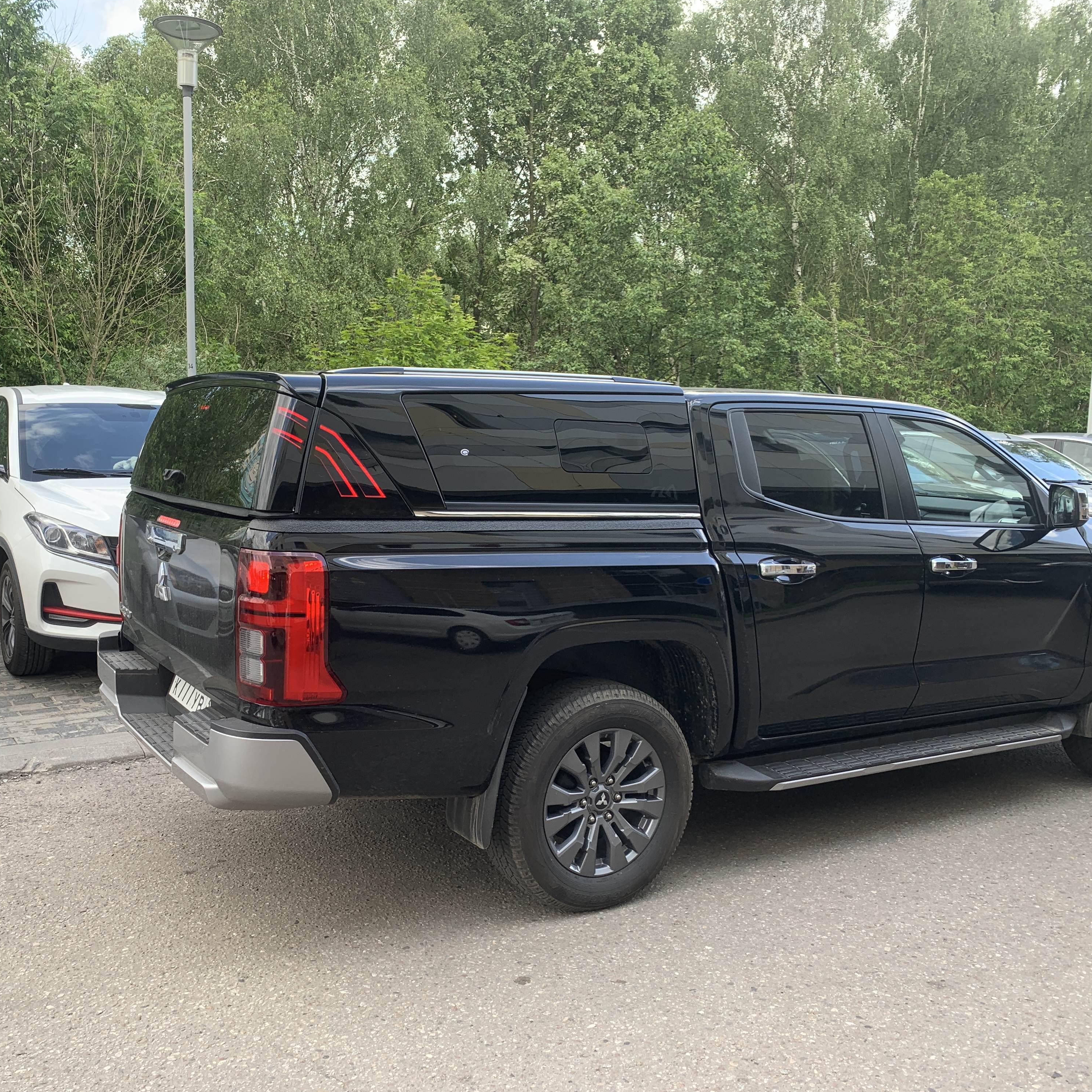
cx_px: 475
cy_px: 541
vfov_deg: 52.5
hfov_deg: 52.4
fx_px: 1106
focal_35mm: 31
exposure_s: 1/198
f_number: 1.8
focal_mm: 4.25
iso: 25
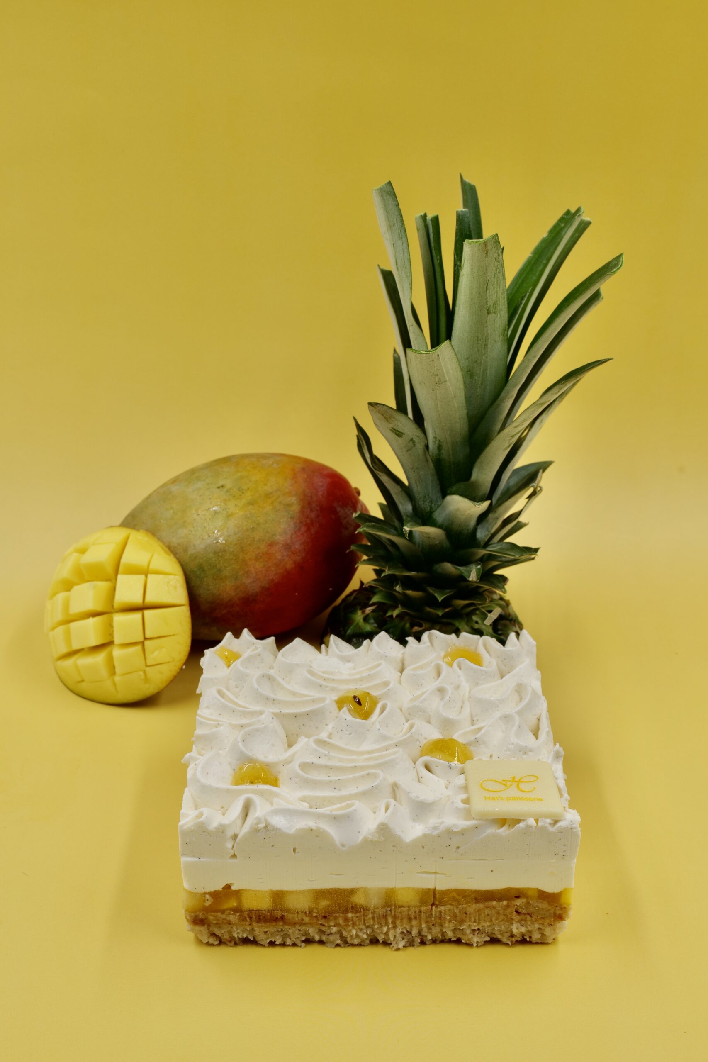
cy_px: 531
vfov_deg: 48.5
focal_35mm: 40
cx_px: 354
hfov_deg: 33.4
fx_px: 1180
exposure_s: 1/60
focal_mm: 40
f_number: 16
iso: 500
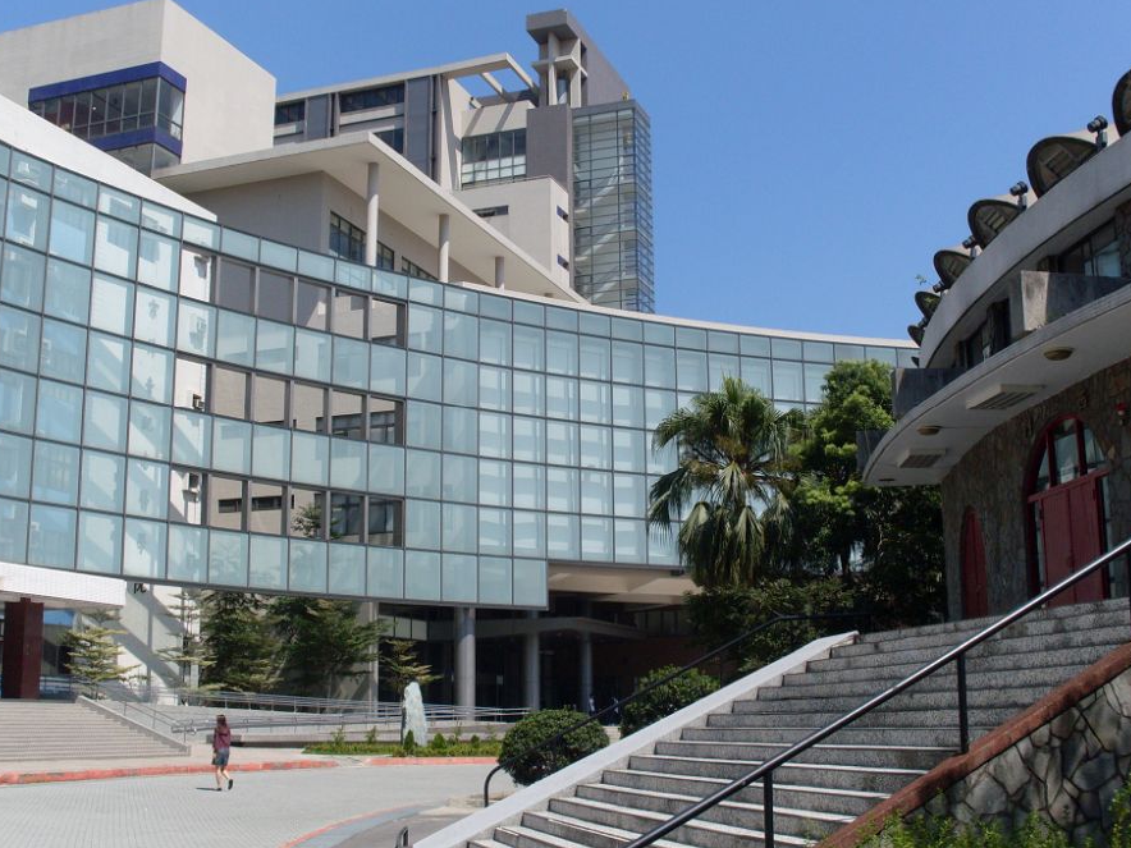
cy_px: 408
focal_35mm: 43
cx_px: 562
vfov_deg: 33.6
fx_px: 1405
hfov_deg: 43.9
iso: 80
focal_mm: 6.3
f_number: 8.4
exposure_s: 1/250
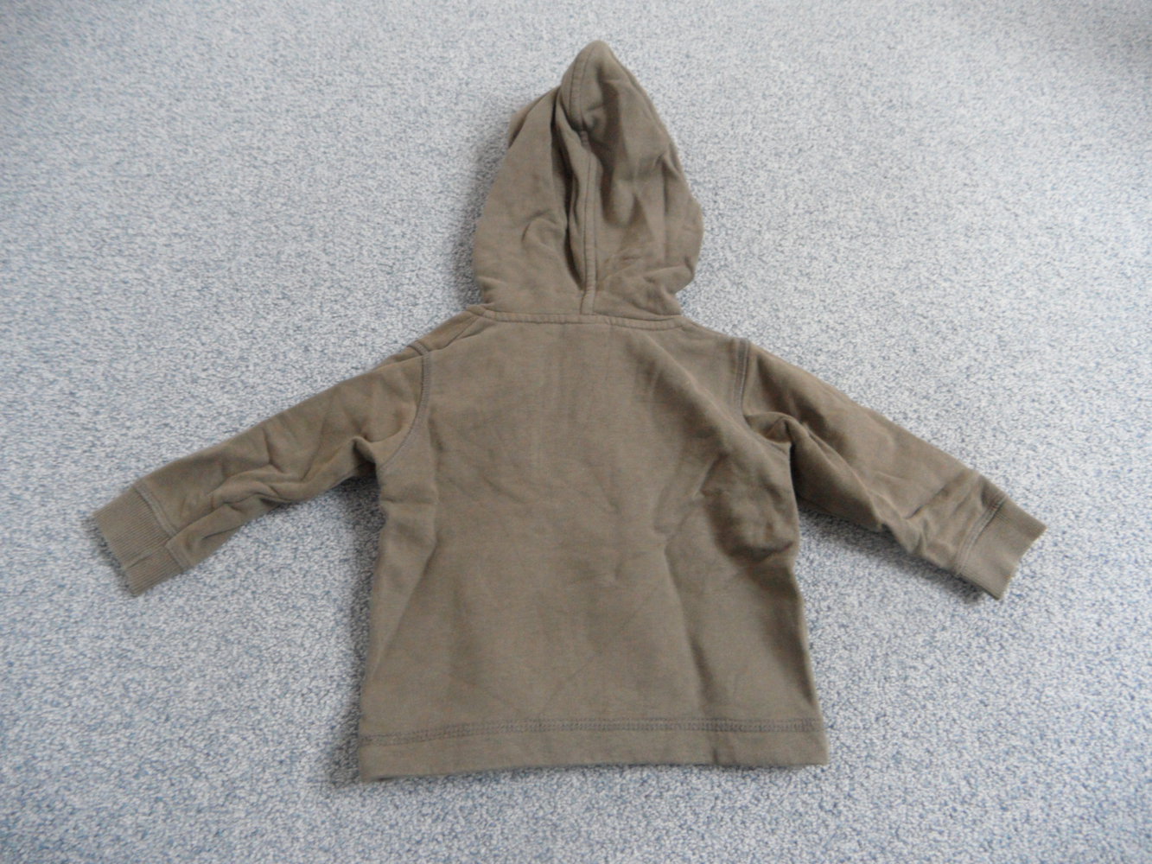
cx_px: 576
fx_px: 799
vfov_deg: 56.8
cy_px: 432
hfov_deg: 71.6
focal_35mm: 24
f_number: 2.9
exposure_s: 1/30
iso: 200
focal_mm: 4.1
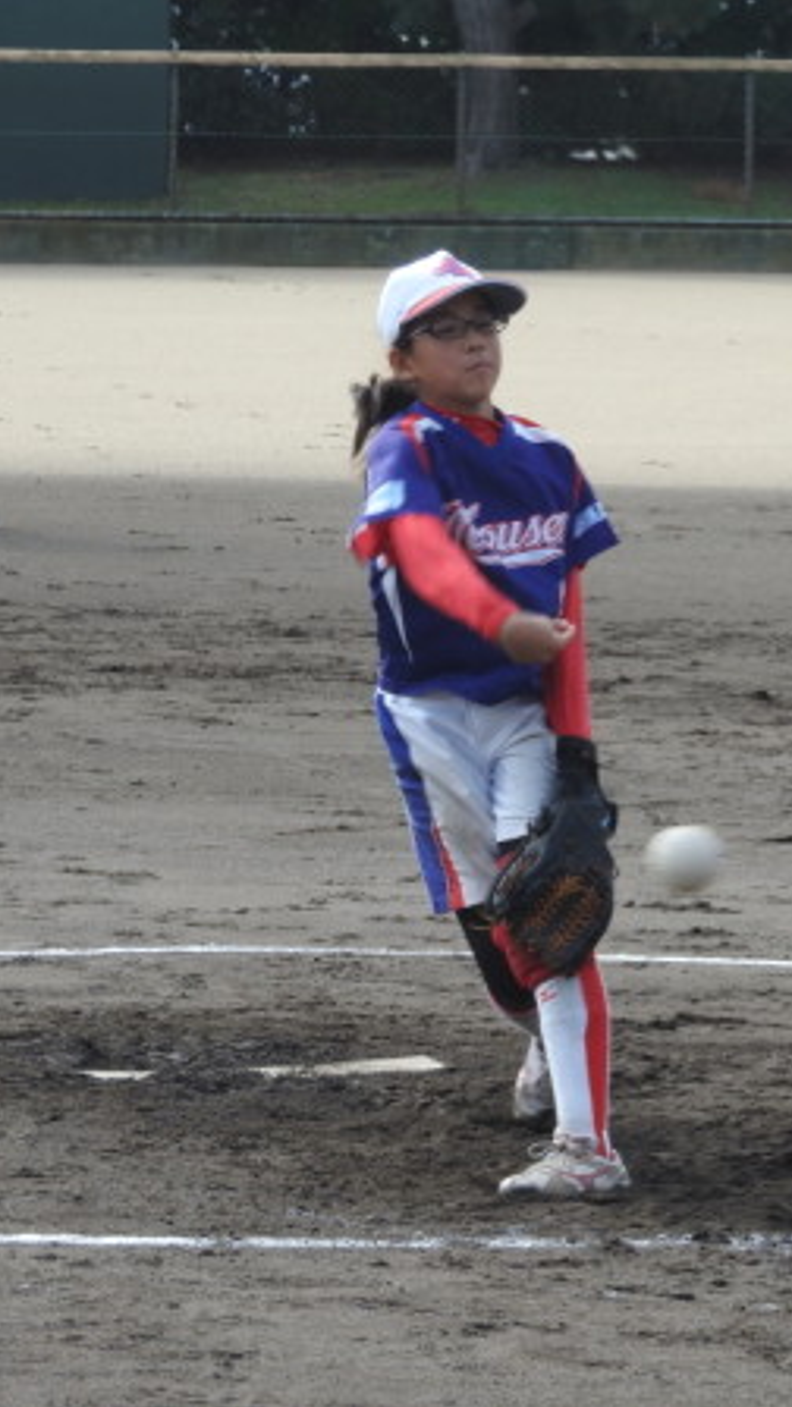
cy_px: 704
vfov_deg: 7.4
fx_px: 10902
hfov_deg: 4.2
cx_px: 679
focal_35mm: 292
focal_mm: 35.8
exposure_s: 1/250
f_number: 5.3
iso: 100
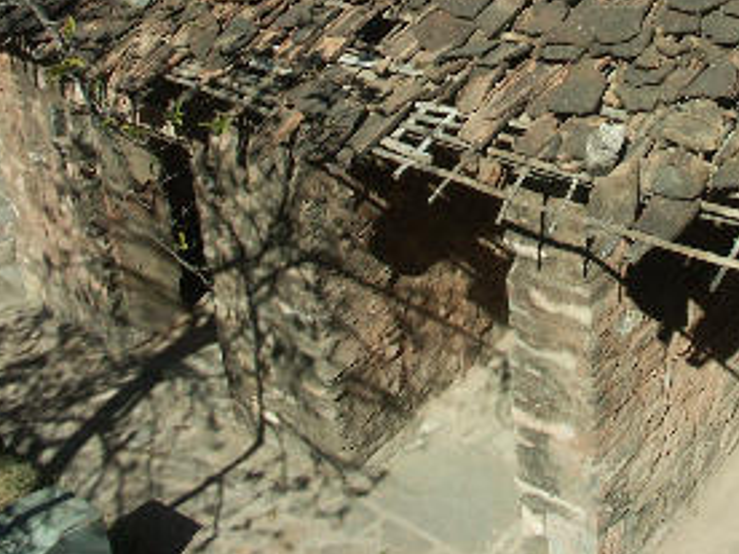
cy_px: 27
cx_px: 585
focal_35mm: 54
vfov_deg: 25.9
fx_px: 1153
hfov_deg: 34.5
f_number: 8
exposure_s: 1/500
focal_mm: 7.21
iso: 100
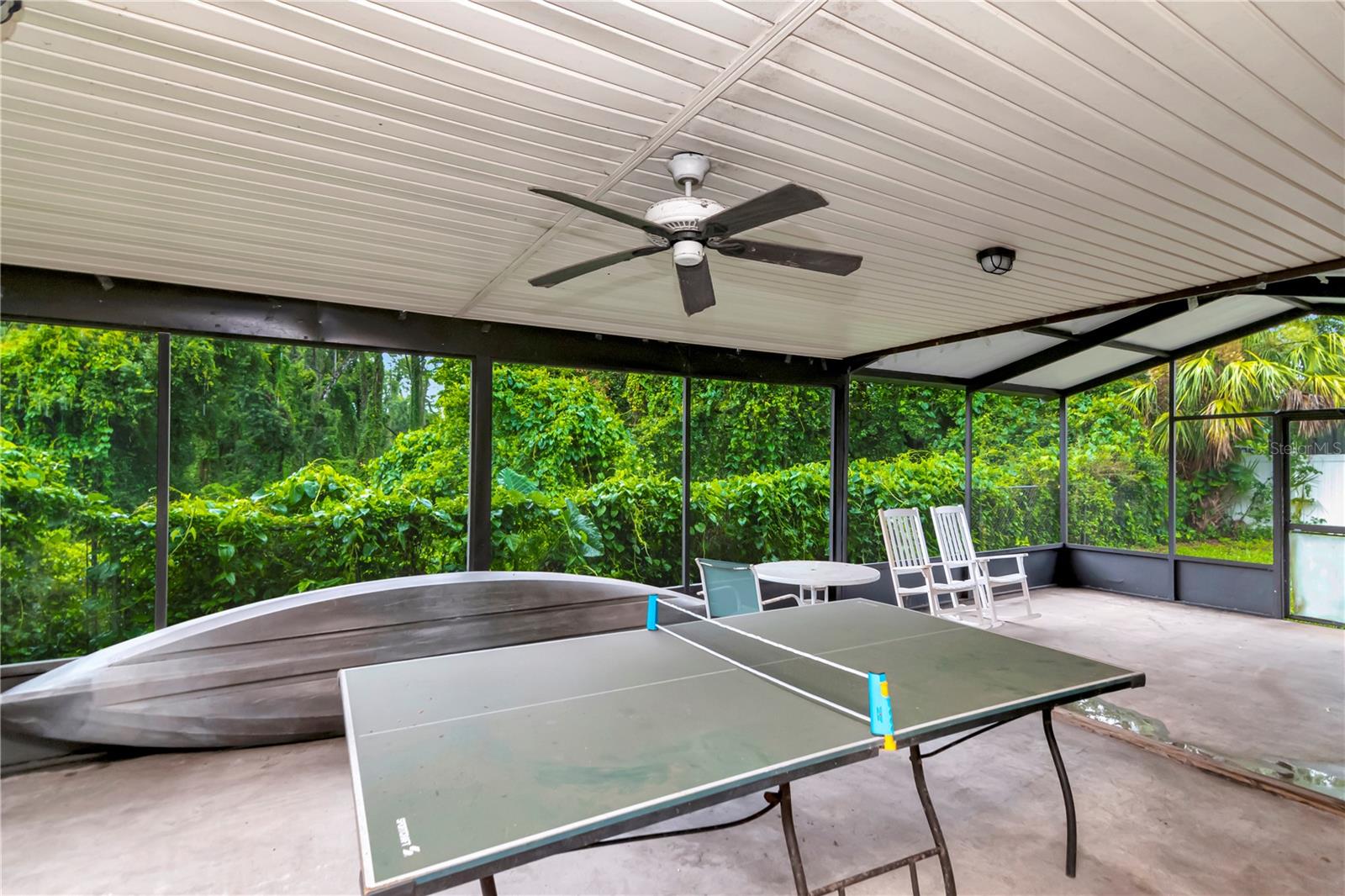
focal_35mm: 16
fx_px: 616
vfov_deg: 72.0
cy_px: 448
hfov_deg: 95.0
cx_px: 672
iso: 800
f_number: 7.1
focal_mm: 11
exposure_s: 1/50
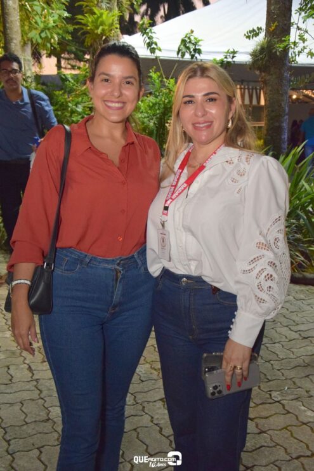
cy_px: 236
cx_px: 157
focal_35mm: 45
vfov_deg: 43.6
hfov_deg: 29.9
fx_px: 588
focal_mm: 30
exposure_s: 1/60
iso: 2500
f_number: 4.2
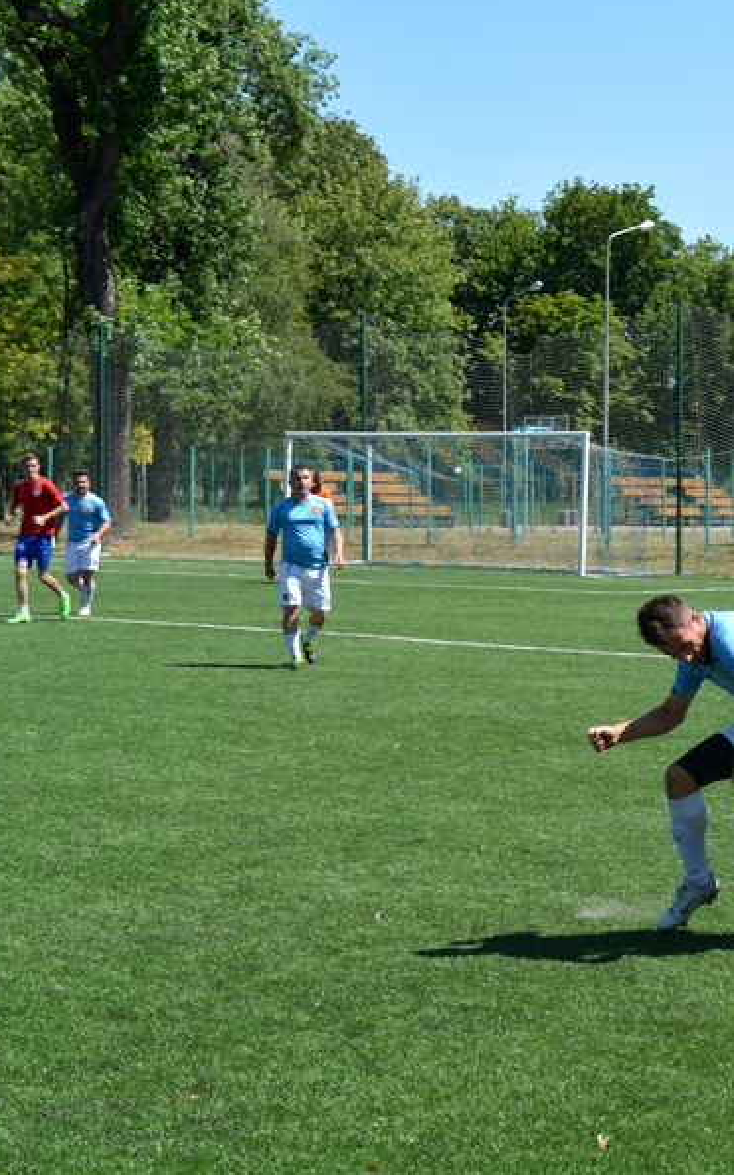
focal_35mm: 88
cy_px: 584
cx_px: 803
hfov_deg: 14.5
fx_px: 2818
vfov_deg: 23.6
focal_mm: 38
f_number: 8
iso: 125
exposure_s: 1/250
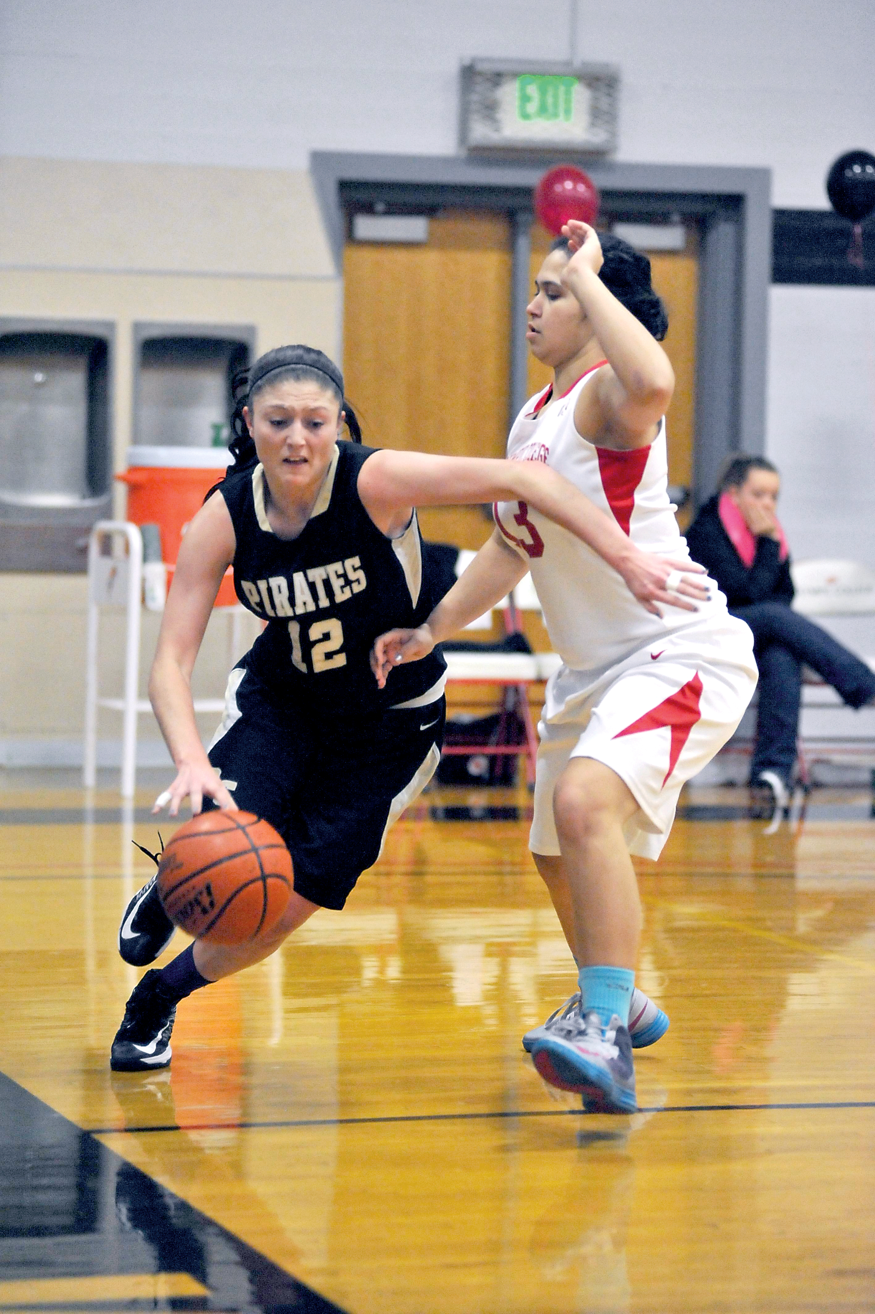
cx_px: 438
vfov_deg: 18.3
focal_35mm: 112
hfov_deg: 12.2
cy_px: 657
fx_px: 4088
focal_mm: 112
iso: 6400
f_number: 2.8
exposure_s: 1/800
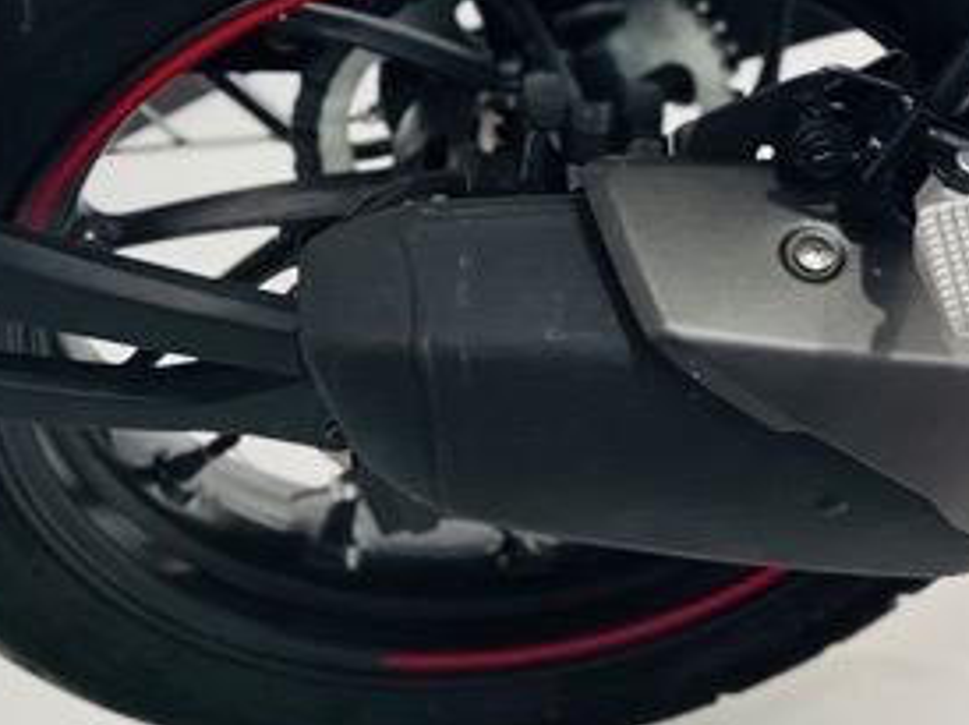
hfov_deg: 18.6
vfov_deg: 14.0
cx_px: 1404
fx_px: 2657
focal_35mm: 95
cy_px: -520
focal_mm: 5.7
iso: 125
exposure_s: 1/95
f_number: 1.5
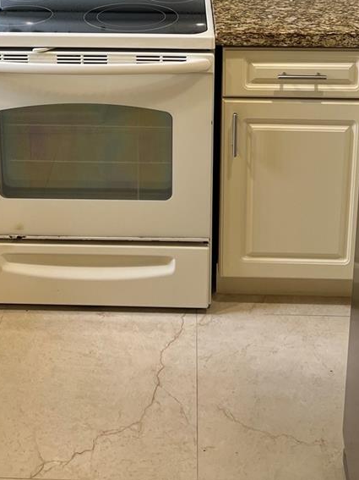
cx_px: 167
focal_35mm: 55
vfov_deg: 32.0
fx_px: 761
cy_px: -9
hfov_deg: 26.5
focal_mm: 5.7
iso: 80
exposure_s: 1/60
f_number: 1.5
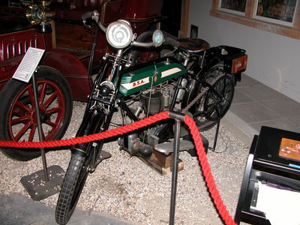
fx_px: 303
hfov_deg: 52.6
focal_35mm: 35
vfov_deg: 40.7
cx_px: 150
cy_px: 112
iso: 100
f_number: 2.8
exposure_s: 1/60
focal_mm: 8.9
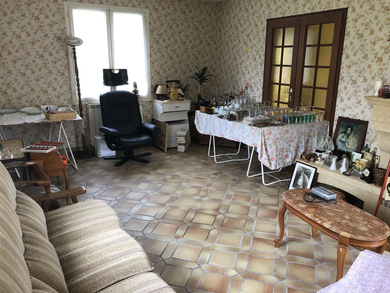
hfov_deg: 63.4
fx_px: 315
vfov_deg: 49.7
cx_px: 195
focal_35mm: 28
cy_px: 146
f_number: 1.8
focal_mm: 4
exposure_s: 1/33
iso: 32
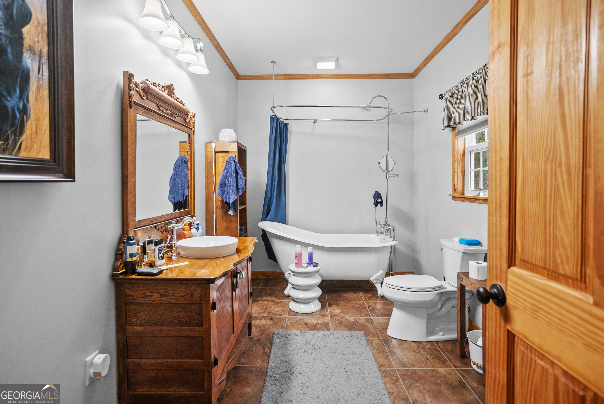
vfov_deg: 70.5
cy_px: 202
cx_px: 302
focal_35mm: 17
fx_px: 285
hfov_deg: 93.2
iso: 400
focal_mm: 17
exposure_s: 1/25
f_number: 5
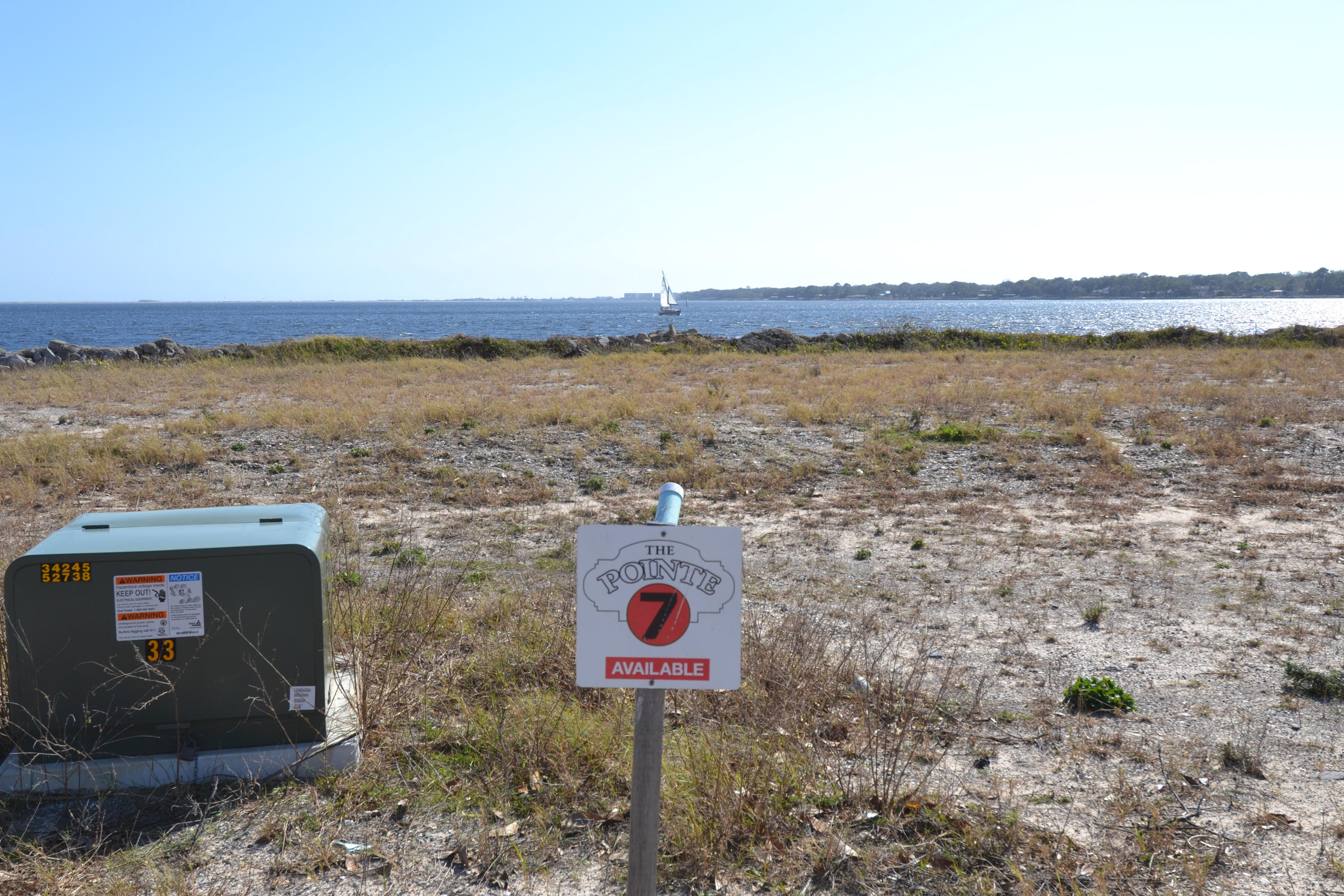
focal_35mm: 36
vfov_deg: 36.9
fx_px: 1344
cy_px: 448
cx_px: 672
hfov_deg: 53.1
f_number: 9
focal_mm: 24
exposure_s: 1/320
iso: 100
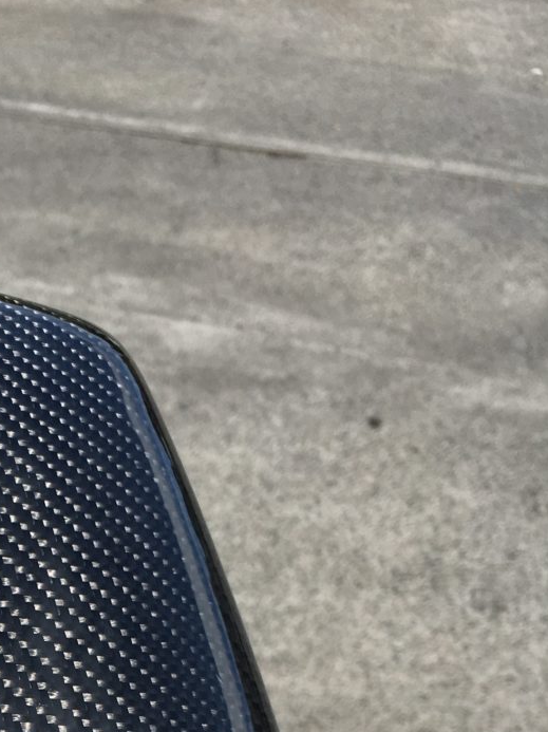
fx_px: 1416
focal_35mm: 67
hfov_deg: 20.7
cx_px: -74
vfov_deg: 26.6
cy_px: 808
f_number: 2.2
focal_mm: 4.15
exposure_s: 1/1326
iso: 25
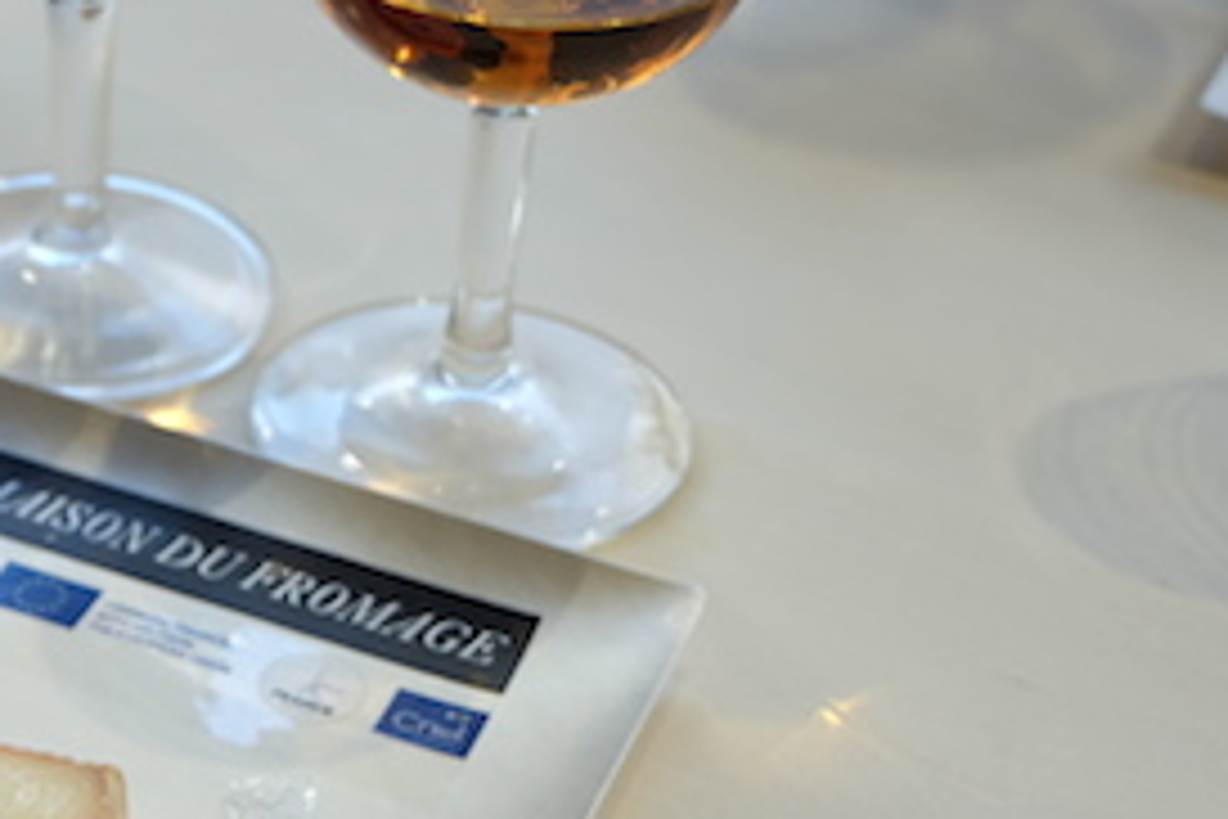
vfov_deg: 17.3
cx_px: -81
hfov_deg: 24.2
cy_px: 441
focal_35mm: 79
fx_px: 2695
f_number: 4.2
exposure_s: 1/60
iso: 200
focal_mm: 24.3
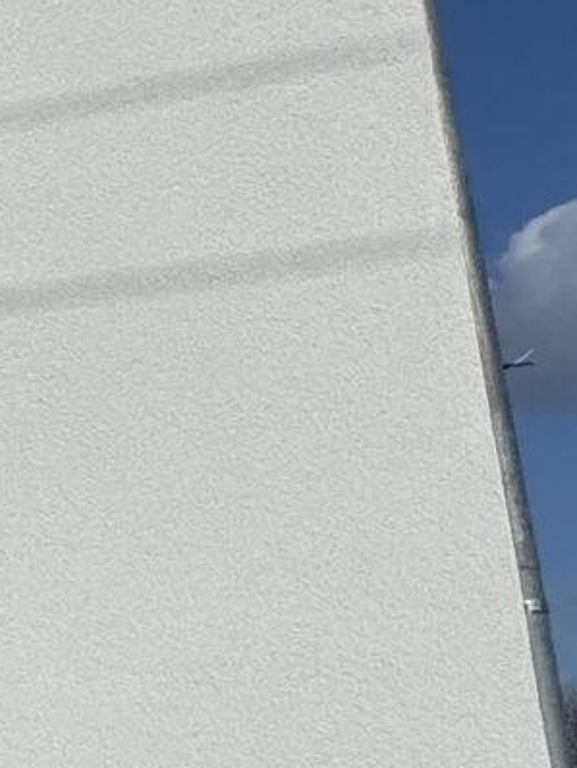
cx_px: -1013
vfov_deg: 21.7
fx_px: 1998
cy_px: 519
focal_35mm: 90
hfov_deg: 11.6
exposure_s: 1/7299
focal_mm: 2.22
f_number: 2.2
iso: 32
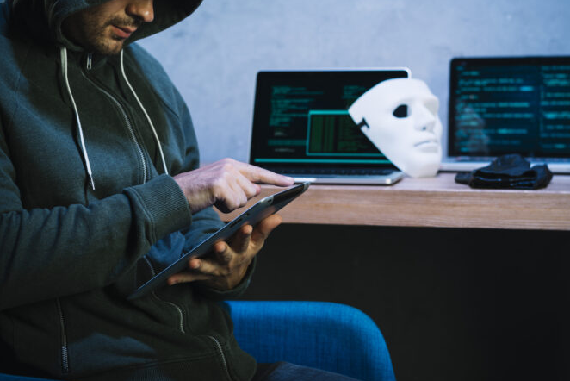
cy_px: 163
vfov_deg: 23.4
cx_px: 309
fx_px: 919
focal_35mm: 58
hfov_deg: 34.5
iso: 100
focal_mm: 50
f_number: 3.5
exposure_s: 1/80
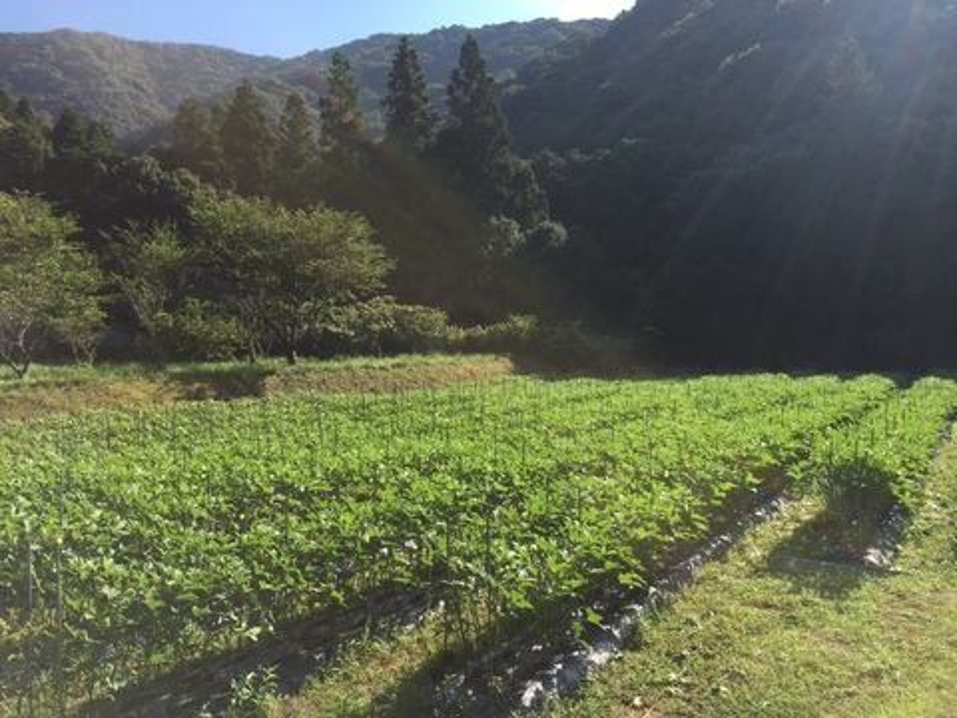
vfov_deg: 48.2
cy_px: 359
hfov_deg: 61.7
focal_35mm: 29
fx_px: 802
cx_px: 478
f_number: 2.2
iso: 32
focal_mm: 4.15
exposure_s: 1/1319
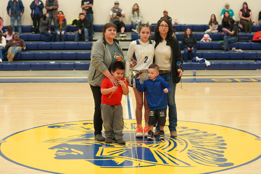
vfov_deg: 19.5
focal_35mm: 70
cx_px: 130
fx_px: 508
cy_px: 87
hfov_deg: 28.8
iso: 2000
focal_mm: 70
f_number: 4
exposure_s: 1/160
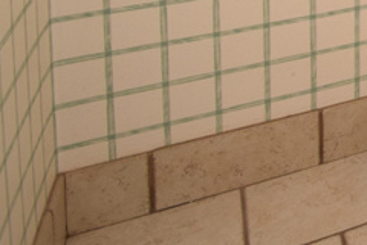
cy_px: -246
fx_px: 652
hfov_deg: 18.6
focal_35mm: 64
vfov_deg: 16.3
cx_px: 748
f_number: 5
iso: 800
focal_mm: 10
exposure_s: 1/100
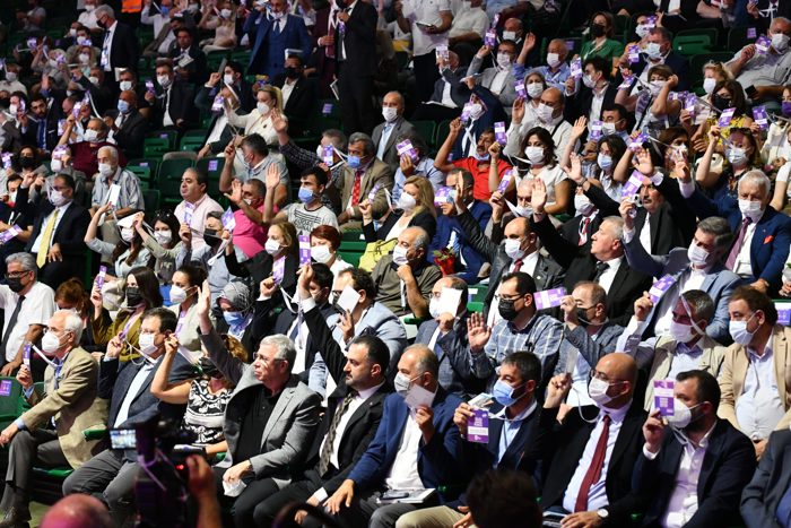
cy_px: 264
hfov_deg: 28.8
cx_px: 396
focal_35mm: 70
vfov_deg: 19.5
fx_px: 1538
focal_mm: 70
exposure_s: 1/125
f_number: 4.5
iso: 4000
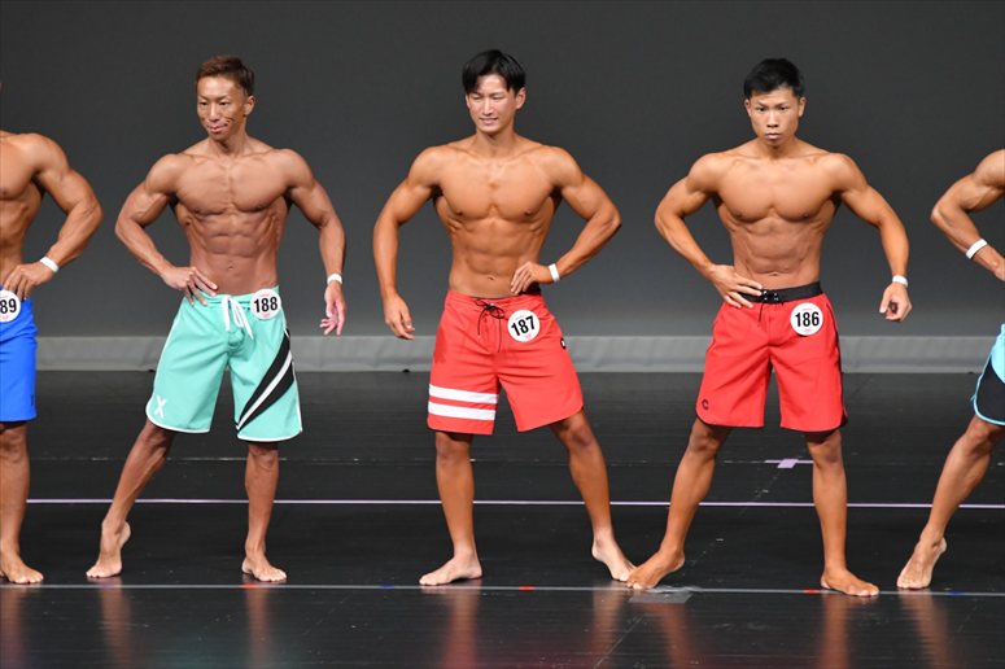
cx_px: 502
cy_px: 334
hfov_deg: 6.0
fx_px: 9627
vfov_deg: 4.0
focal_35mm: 345
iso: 4000
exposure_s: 1/400
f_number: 5.6
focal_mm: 230
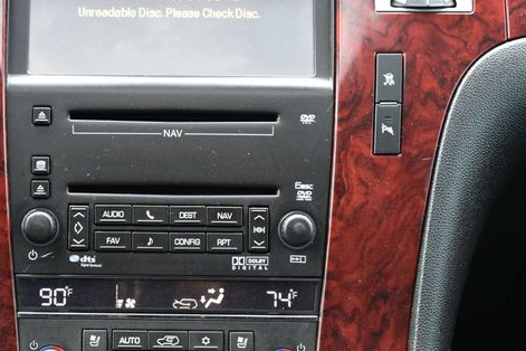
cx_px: 173
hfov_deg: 22.1
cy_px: 227
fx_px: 1339
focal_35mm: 92
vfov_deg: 14.9
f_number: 6.3
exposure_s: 1/15
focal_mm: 45
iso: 560
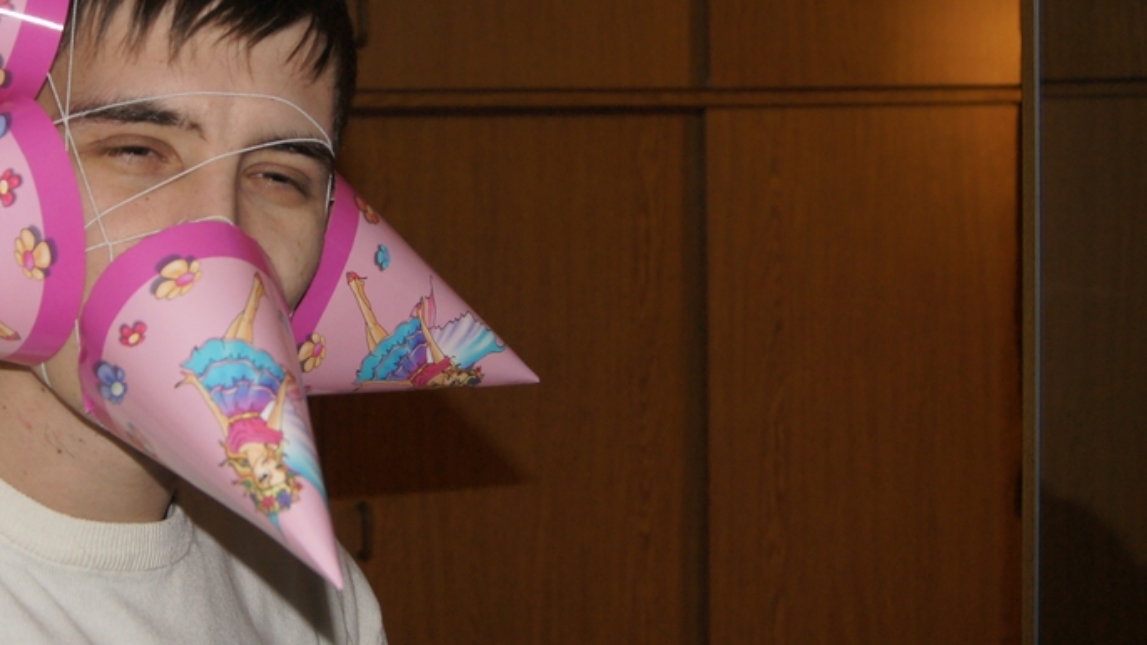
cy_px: 208
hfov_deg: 33.7
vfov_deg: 19.7
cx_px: 294
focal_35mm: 61
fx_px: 1855
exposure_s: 1/60
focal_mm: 26
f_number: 4
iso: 400
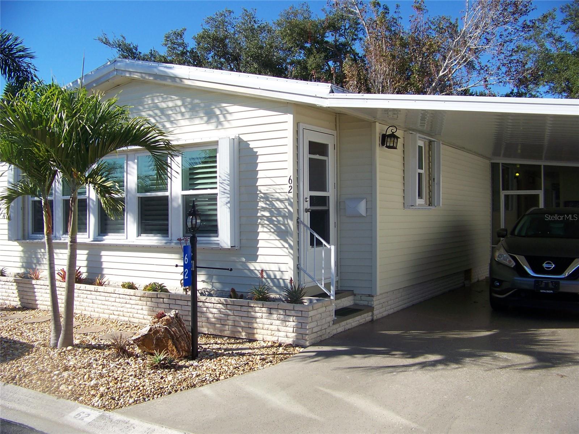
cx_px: 290
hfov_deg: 51.4
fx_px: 602
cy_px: 217
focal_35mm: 36
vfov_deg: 39.7
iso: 64
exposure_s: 1/800
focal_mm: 5.85
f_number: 2.8
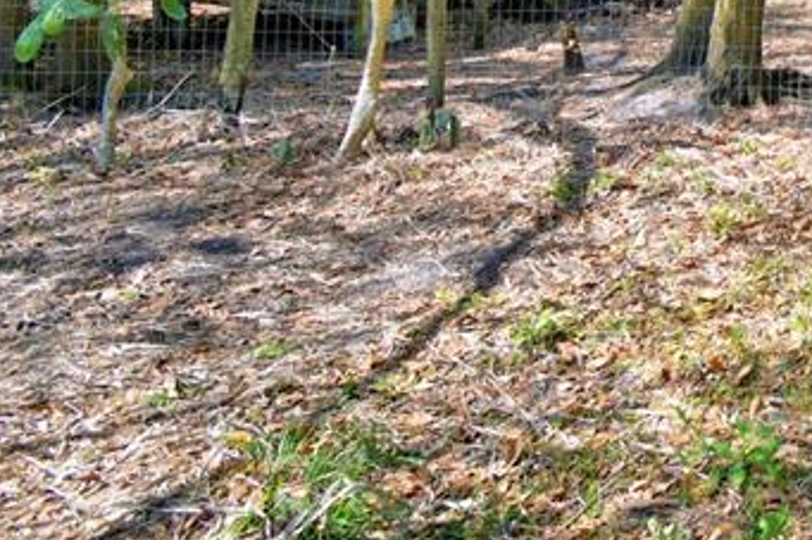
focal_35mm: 45
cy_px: -155
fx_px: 1014
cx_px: 1083
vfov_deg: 25.8
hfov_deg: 31.9
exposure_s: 1/500
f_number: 4.5
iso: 160
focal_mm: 10
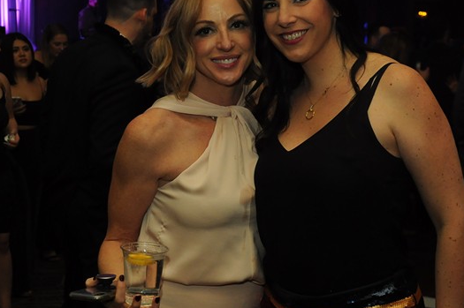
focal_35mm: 80
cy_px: 158
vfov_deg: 17.0
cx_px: 292
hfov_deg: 25.3
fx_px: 1030
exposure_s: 1/60
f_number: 4
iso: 800
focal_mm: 28
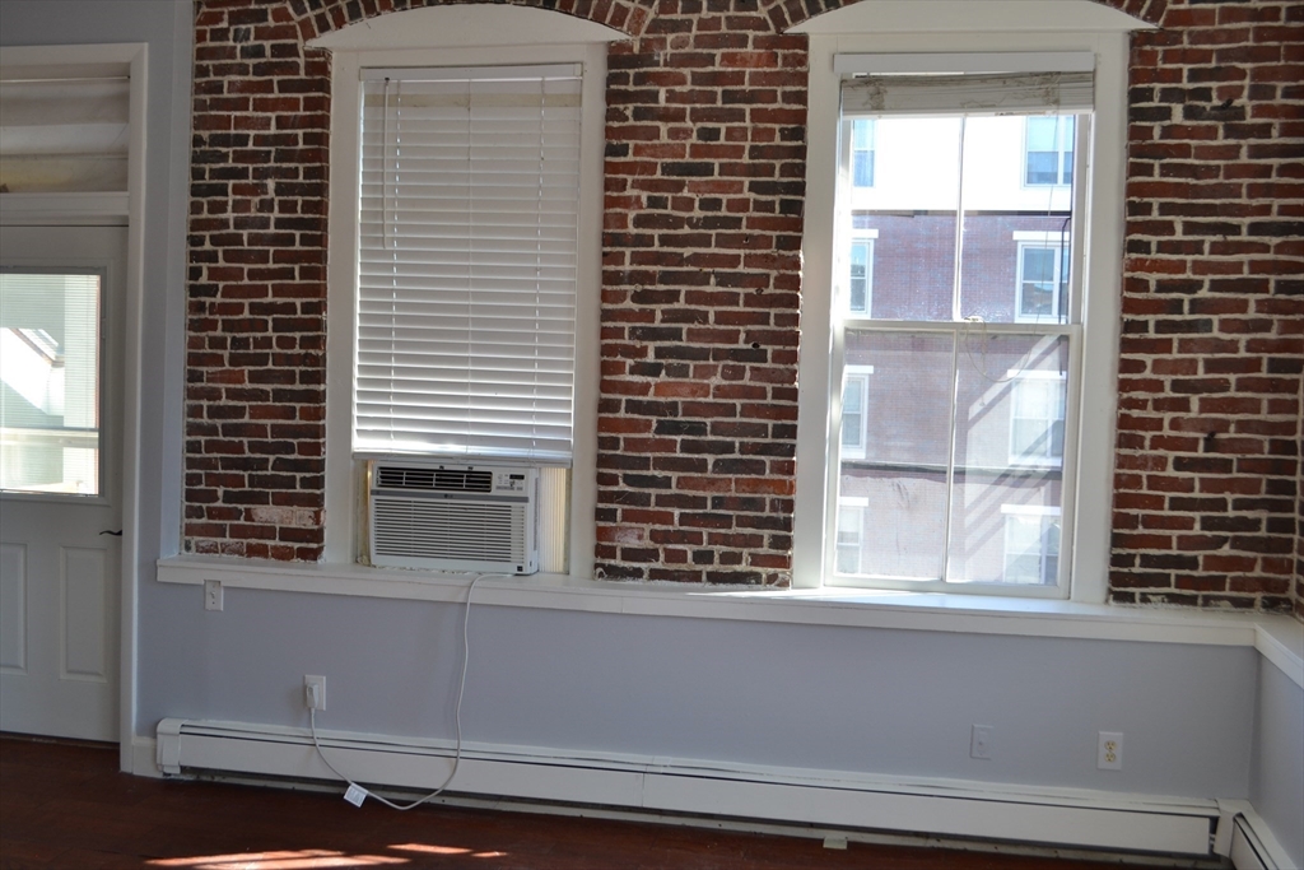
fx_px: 1304
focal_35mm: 36
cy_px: 435
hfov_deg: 53.1
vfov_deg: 36.9
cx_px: 652
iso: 200
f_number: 5.6
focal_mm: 24
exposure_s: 1/60
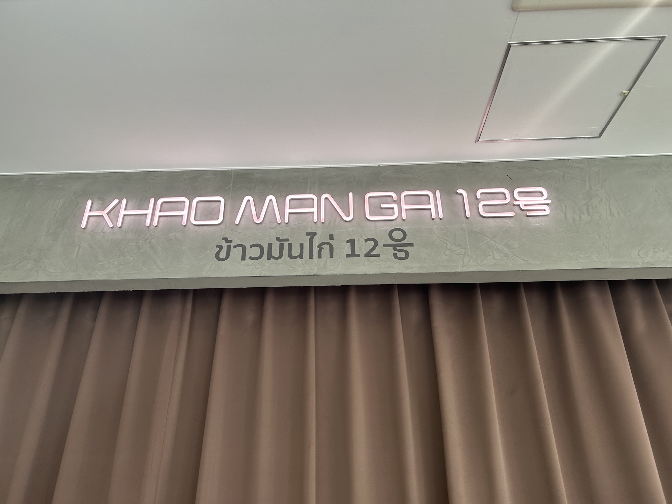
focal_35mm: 26
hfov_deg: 67.3
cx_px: 336
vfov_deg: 53.1
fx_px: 505
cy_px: 252
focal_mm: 5.7
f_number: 1.5
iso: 64
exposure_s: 1/100
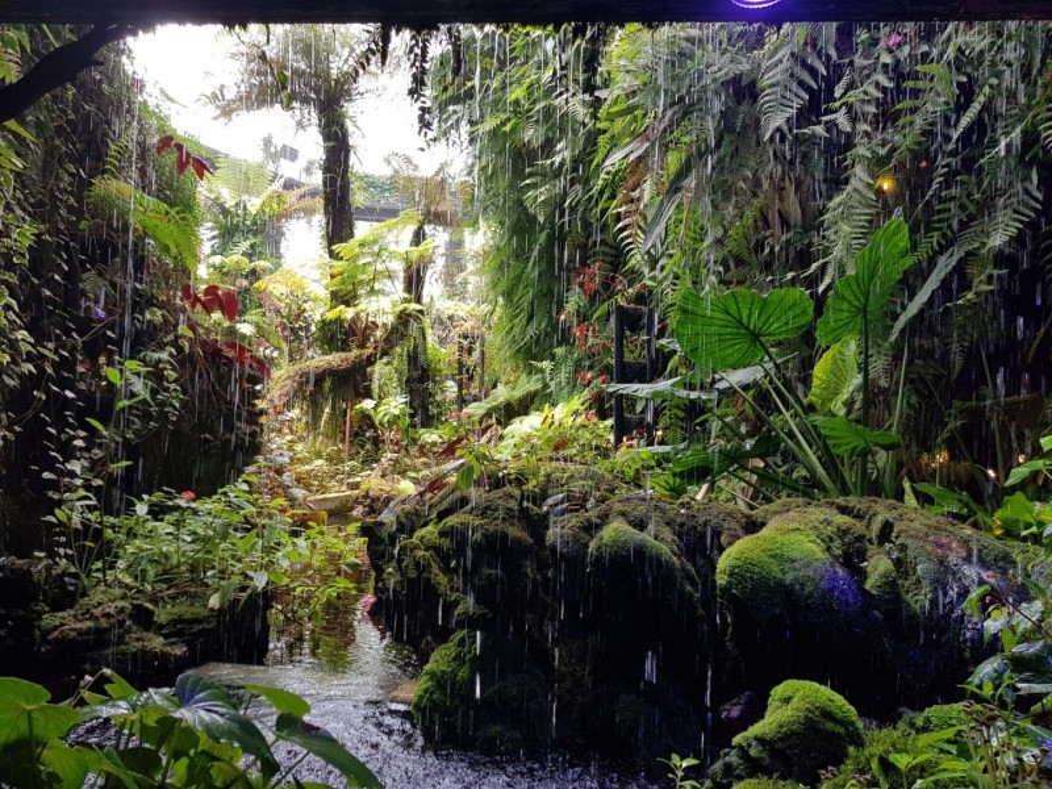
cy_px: 394
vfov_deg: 53.1
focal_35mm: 26
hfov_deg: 67.3
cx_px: 526
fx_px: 790
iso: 50
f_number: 1.7
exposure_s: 1/100
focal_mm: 4.2
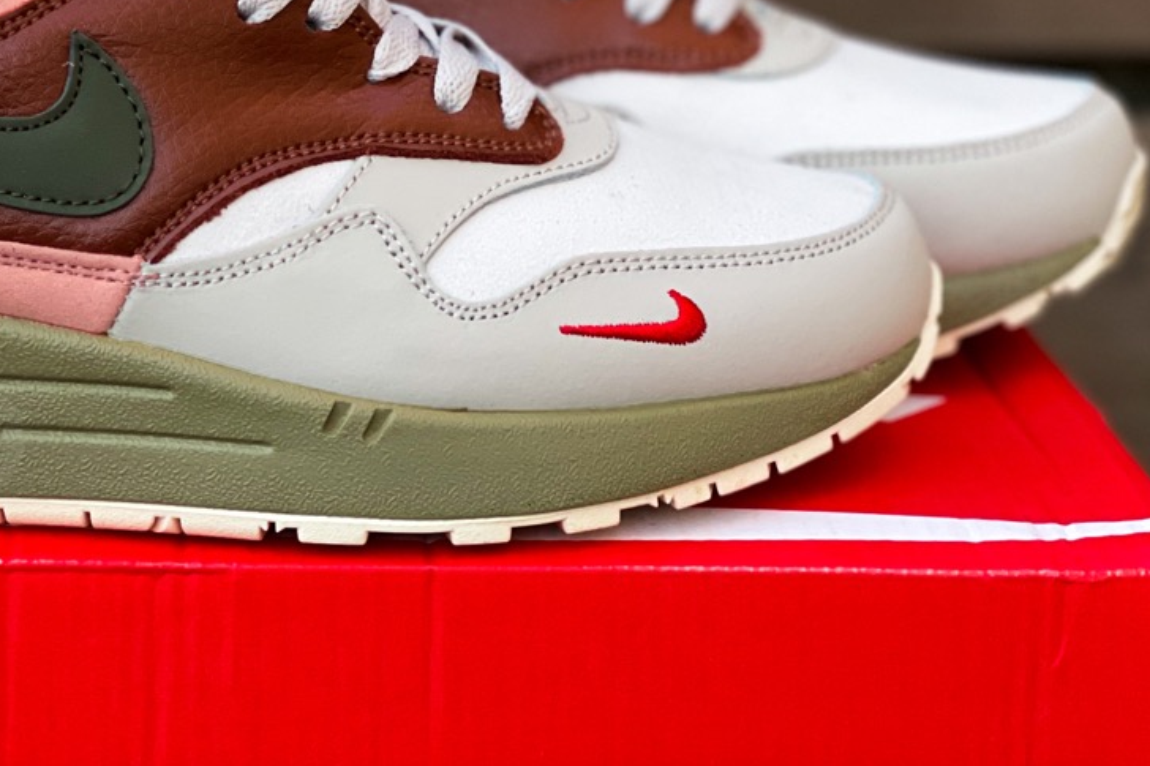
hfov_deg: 17.3
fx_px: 3736
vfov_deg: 11.6
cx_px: 216
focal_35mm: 117
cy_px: 85
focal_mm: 7.5
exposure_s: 1/120
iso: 200
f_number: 2.2
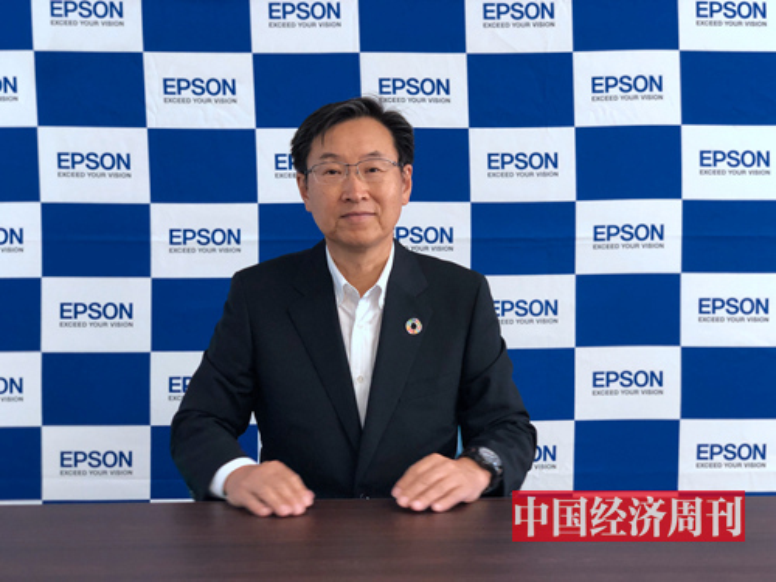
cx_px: 388
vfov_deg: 28.0
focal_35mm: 52
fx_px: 1166
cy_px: 291
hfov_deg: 36.8
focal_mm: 6
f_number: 2.4
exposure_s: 1/39
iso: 125
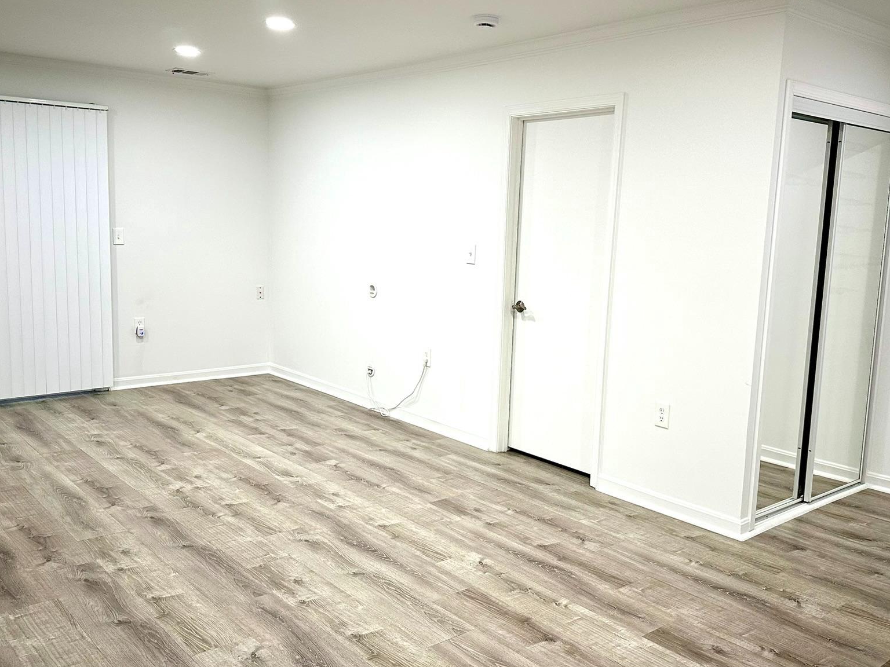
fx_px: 823
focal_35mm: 32
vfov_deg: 44.2
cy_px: 338
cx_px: 460
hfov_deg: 56.8
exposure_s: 1/120
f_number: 1.78
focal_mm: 6.86
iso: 200
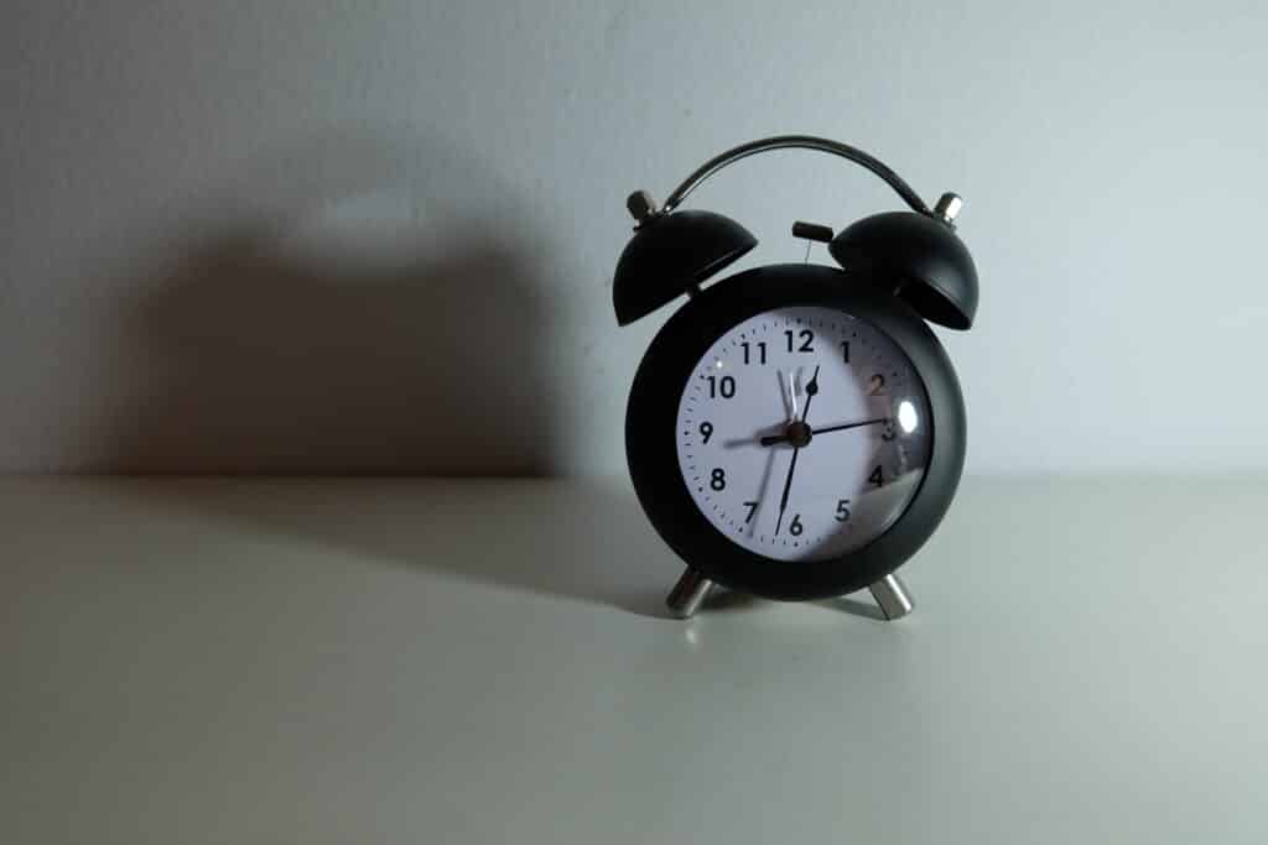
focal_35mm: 26
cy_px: 422
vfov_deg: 49.6
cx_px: 634
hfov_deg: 69.4
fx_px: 916
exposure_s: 1/100
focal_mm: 17.5
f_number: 3.6
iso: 320
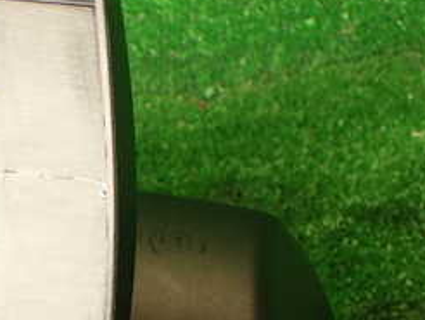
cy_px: 308
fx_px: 959
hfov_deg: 24.2
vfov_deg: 18.5
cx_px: 26
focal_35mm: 78
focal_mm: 5.79
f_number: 2.4
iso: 200
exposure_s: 1/60
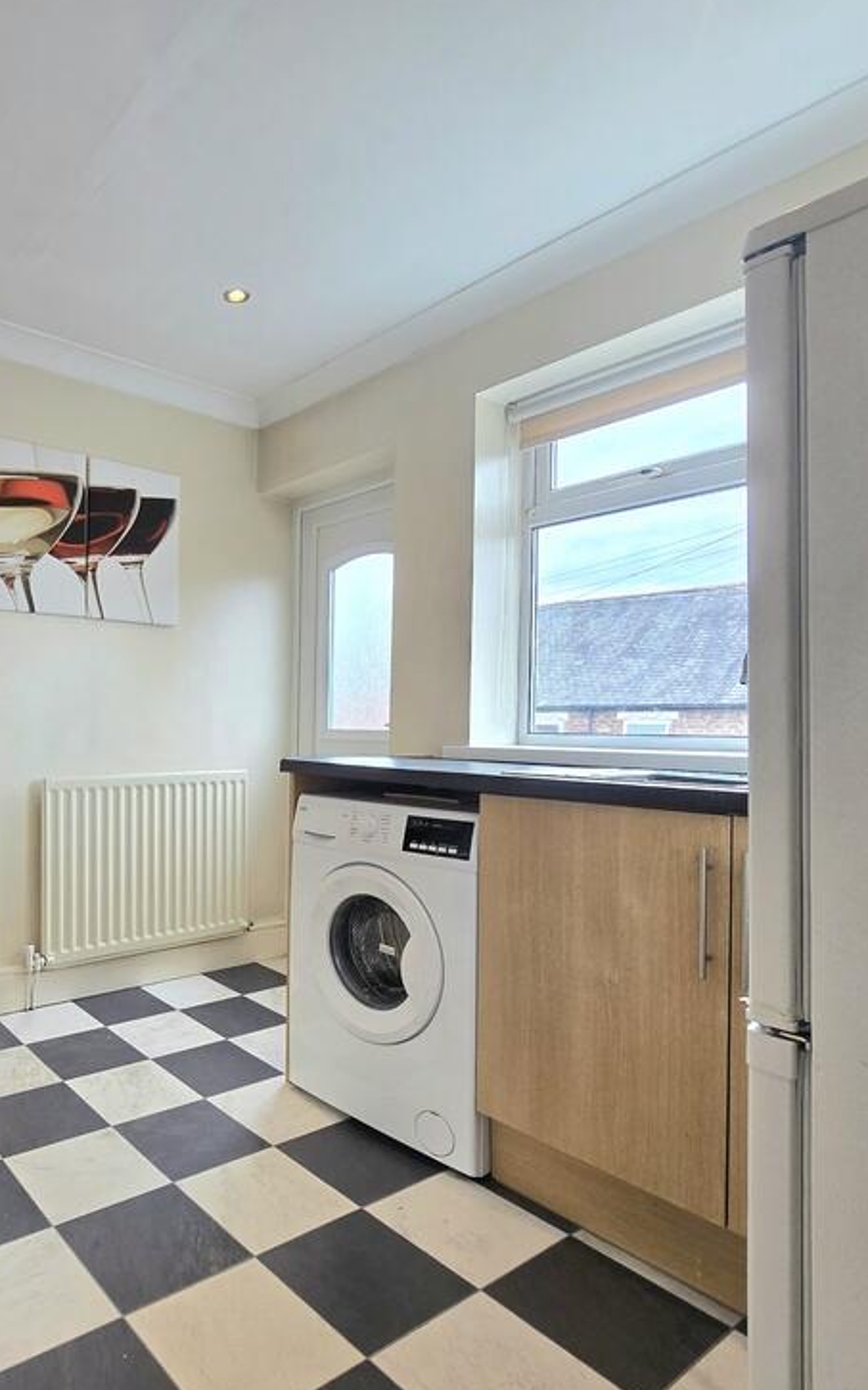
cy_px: 706
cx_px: 174
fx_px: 719
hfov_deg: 57.6
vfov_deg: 88.0
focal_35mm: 19
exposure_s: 1/101
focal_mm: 2.2
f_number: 2.2
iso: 50
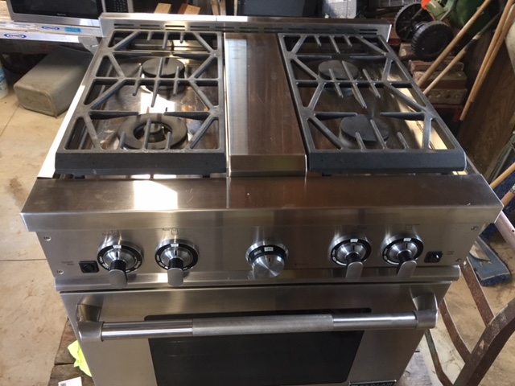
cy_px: 193
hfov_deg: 61.7
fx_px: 431
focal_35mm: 29
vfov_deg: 48.2
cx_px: 258
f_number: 2.2
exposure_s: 1/30
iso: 125
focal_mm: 4.15
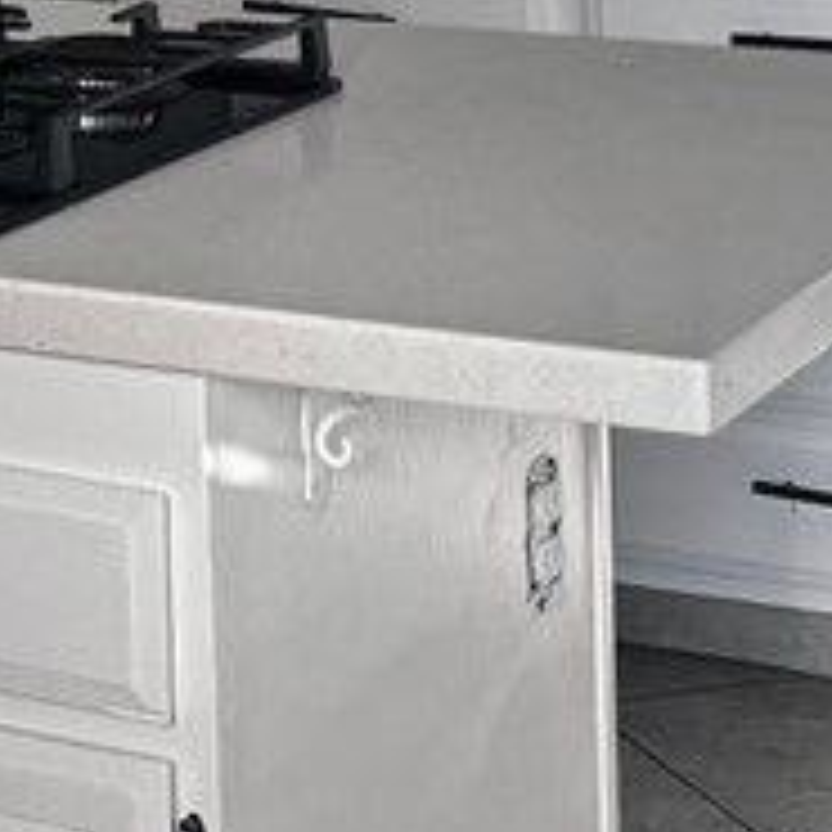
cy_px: -400
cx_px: -157
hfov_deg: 13.4
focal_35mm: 127
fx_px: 3453
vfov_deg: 13.0
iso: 40
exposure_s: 1/209
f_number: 1.6
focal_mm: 5.96
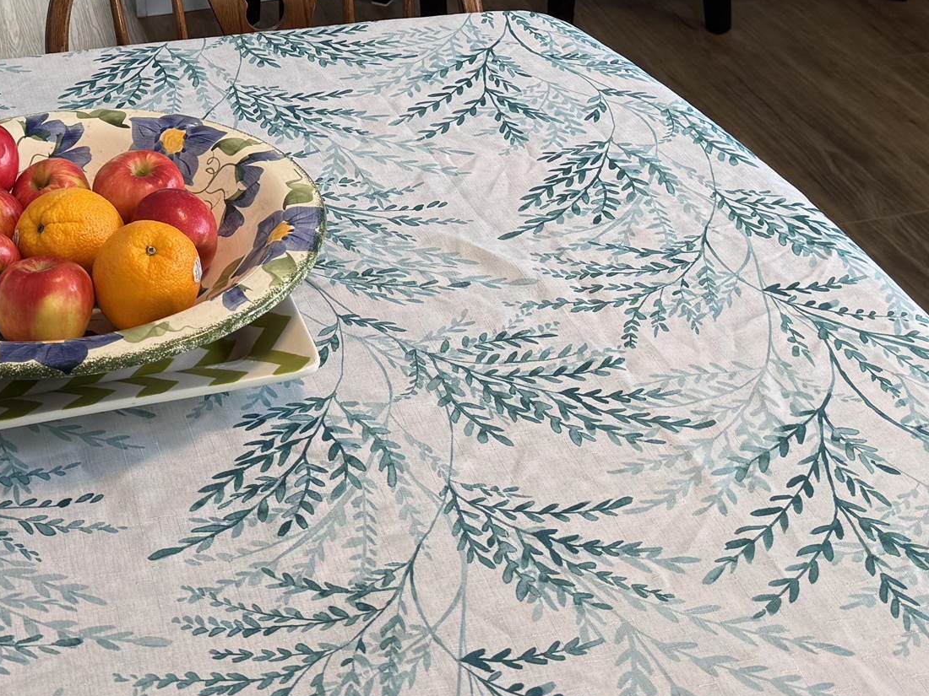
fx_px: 1798
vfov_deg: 21.0
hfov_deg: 28.7
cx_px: 267
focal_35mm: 67
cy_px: -50
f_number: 1.78
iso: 80
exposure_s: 1/120
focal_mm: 6.76
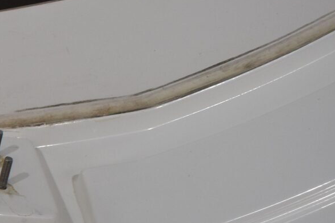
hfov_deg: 14.3
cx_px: -349
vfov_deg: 11.2
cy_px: 317
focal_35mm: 118
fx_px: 1098
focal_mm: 18
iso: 200
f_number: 5.6
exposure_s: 1/125
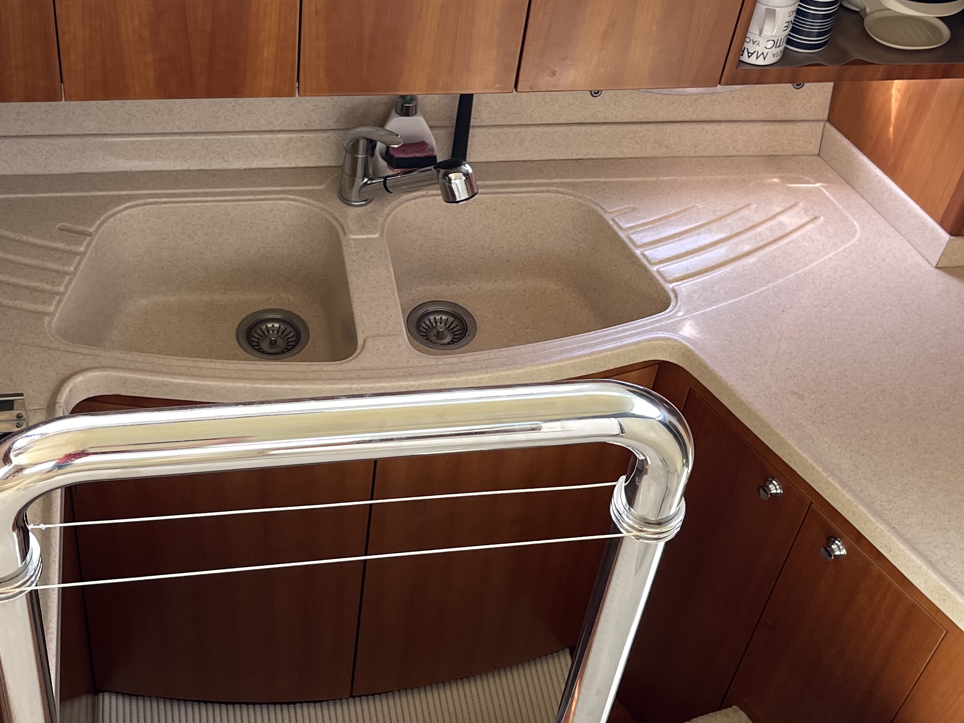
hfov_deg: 38.2
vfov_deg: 29.1
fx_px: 1392
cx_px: 484
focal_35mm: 50
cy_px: 307
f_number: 1.6
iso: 64
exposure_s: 1/121
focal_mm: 5.1
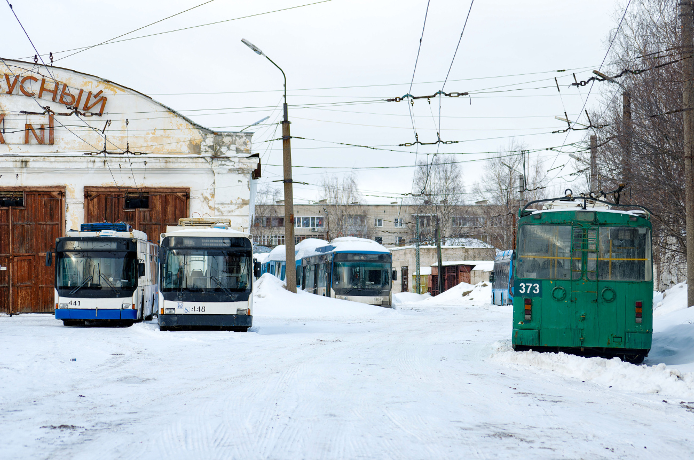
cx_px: 347
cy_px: 230
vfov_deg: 14.0
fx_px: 1876
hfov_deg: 21.0
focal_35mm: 98
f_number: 5.6
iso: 200
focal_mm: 65
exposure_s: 1/320
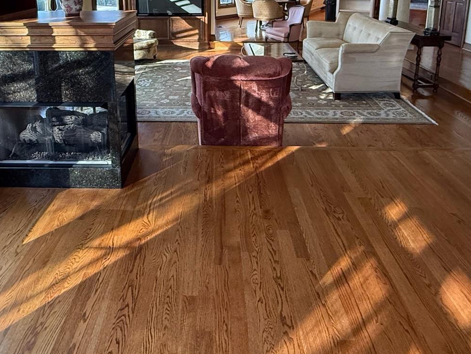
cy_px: 45
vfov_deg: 44.5
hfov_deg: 61.4
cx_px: 202
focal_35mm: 29
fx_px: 395
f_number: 2.2
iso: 320
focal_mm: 2.22
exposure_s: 1/99
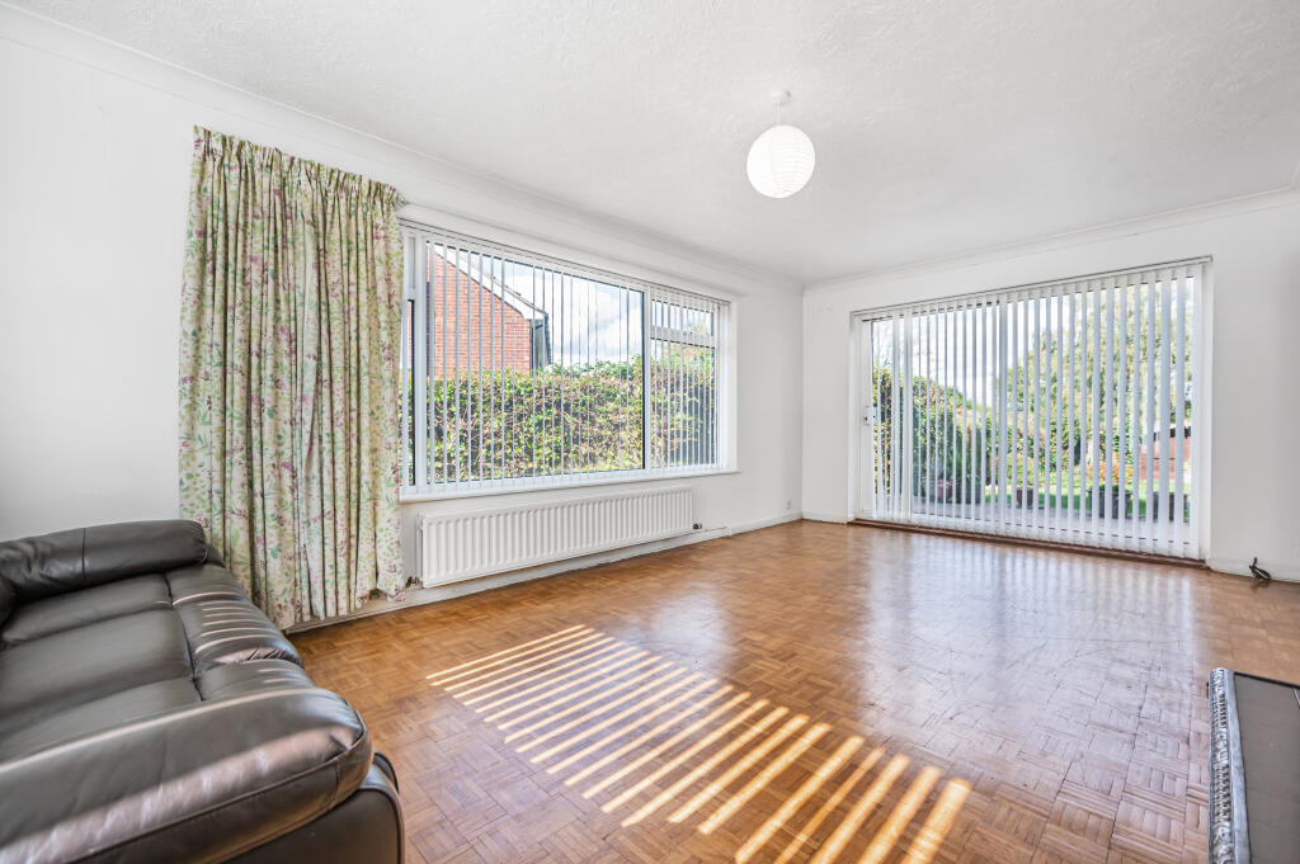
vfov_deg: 77.2
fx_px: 541
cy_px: 432
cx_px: 650
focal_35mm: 15
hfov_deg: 100.4
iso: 400
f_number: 7.1
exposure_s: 1/400
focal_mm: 15
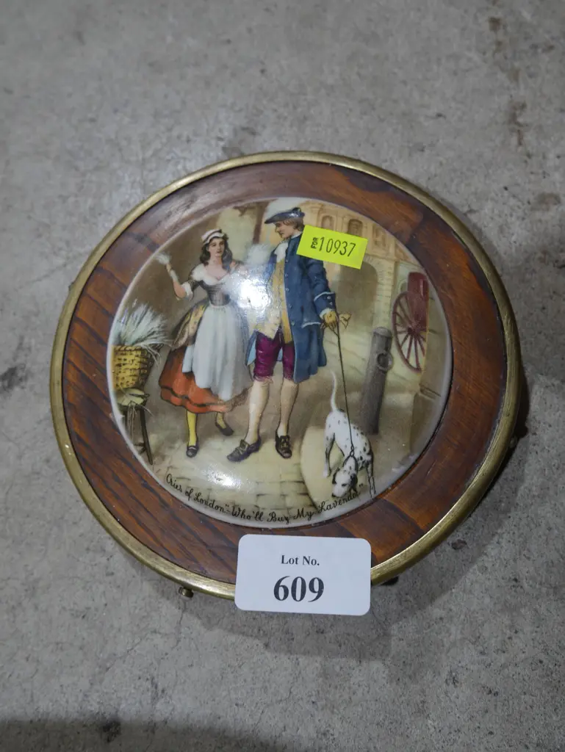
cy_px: 376
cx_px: 282
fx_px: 739
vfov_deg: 53.9
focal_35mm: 34
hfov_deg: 41.8
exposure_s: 1/80
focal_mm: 17
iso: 200
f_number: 4
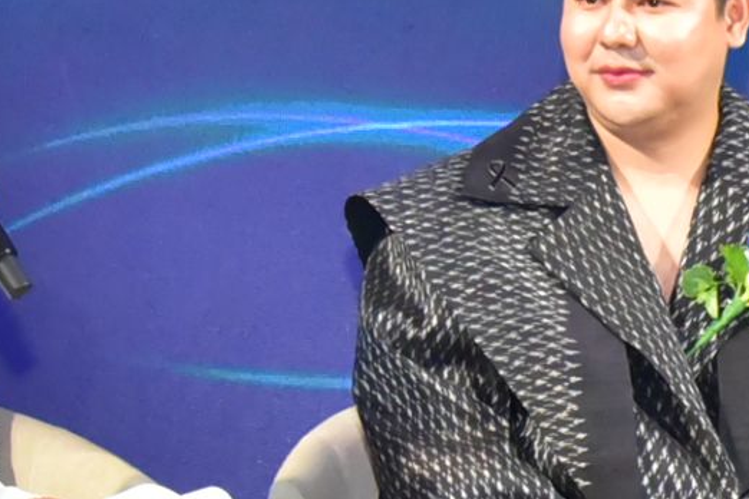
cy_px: 435
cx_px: 1026
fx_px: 4785
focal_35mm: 230
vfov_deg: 6.0
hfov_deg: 8.8
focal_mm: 48
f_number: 6.3
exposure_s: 1/200
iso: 6400
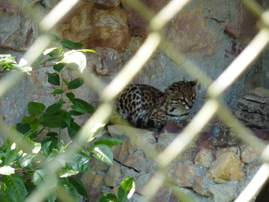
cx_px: 134
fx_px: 2331
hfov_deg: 6.6
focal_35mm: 300
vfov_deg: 5.0
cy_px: 101
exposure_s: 1/125
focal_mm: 49.2
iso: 400
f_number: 4.9
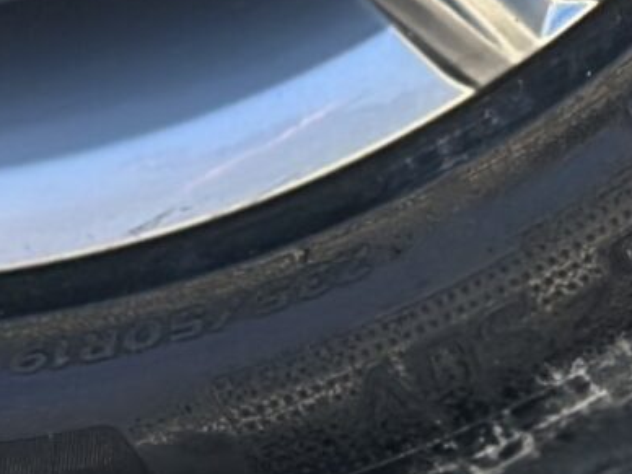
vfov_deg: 4.5
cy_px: -937
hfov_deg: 6.2
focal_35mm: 317
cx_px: -277
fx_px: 5788
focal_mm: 6.86
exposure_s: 1/953
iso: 80
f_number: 1.78
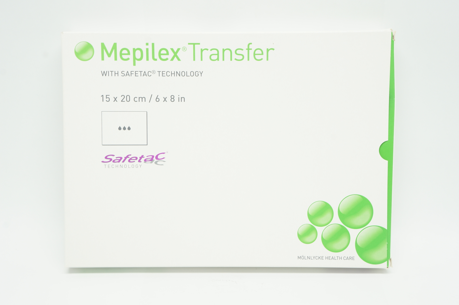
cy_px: 152
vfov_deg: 28.0
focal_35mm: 48
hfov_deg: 41.2
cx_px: 230
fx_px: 611
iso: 400
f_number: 11
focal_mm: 32
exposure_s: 1/15
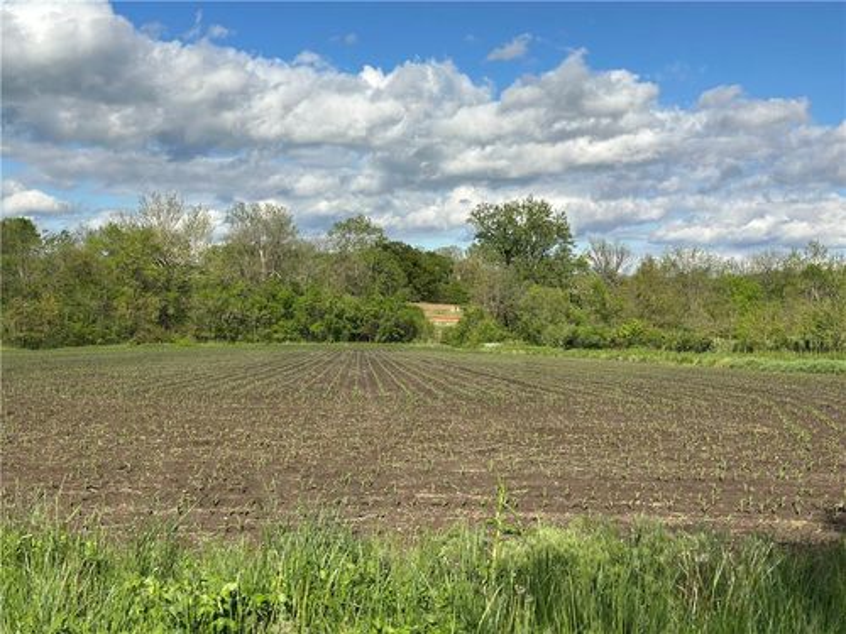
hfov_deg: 39.7
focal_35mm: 48
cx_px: 423
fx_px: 1173
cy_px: 317
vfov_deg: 30.3
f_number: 1.78
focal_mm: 6.86
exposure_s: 1/7634
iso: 100
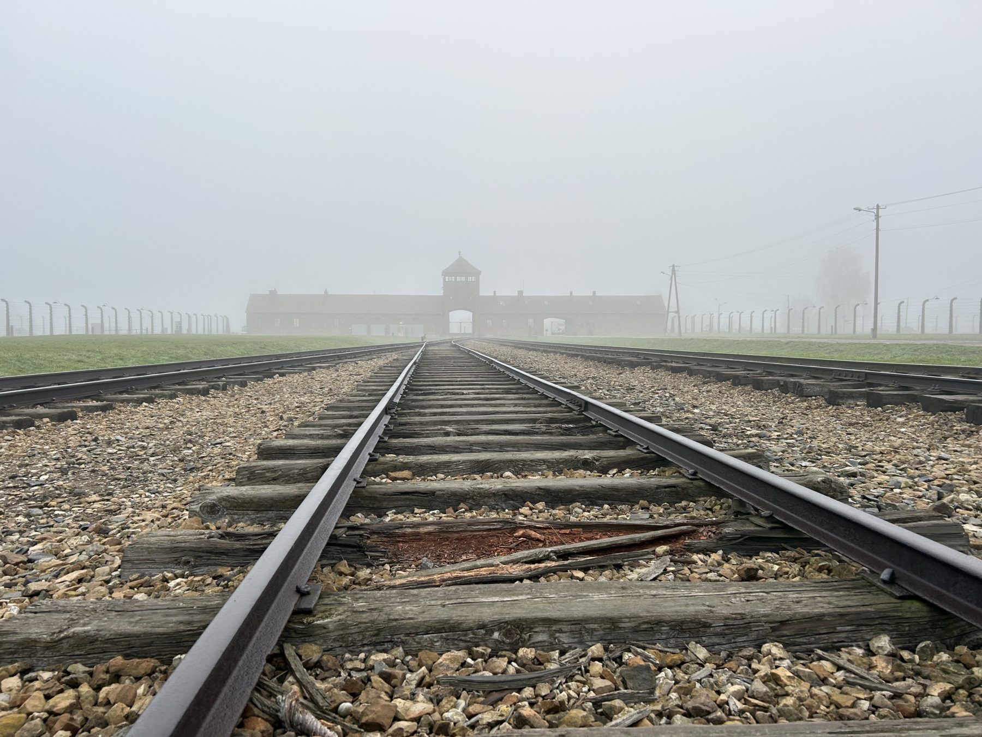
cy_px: 368
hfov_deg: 67.3
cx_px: 491
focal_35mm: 26
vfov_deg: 53.1
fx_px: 738
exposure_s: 1/121
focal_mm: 5.7
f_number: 1.5
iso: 64
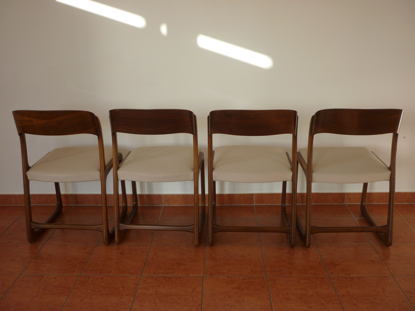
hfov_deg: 55.4
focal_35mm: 33
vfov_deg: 42.9
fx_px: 396
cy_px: 156
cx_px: 208
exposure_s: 1/125
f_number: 2.8
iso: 80
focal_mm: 5.5
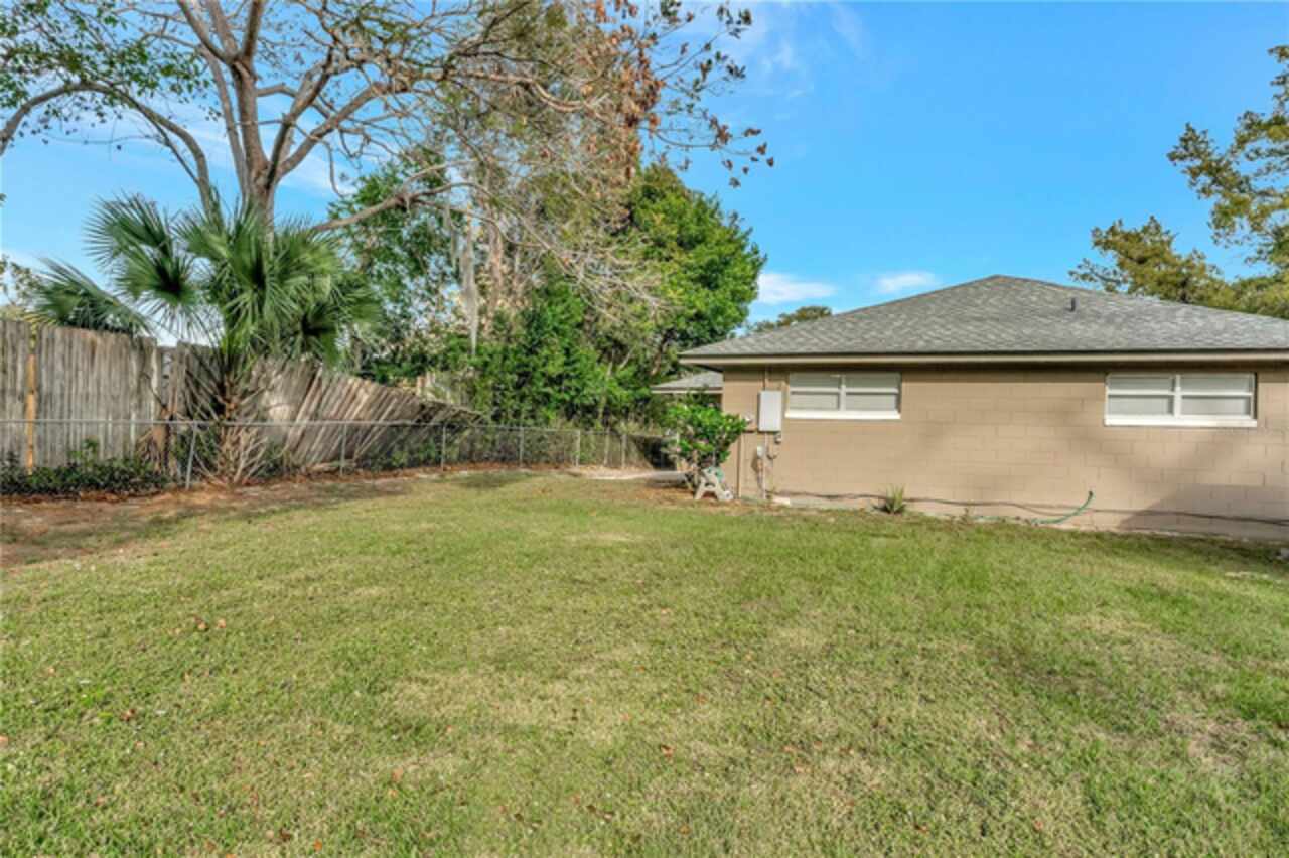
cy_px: 429
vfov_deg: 59.4
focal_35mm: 21
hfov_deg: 81.2
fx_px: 751
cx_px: 644
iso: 1000
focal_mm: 14
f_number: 8
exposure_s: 1/1000
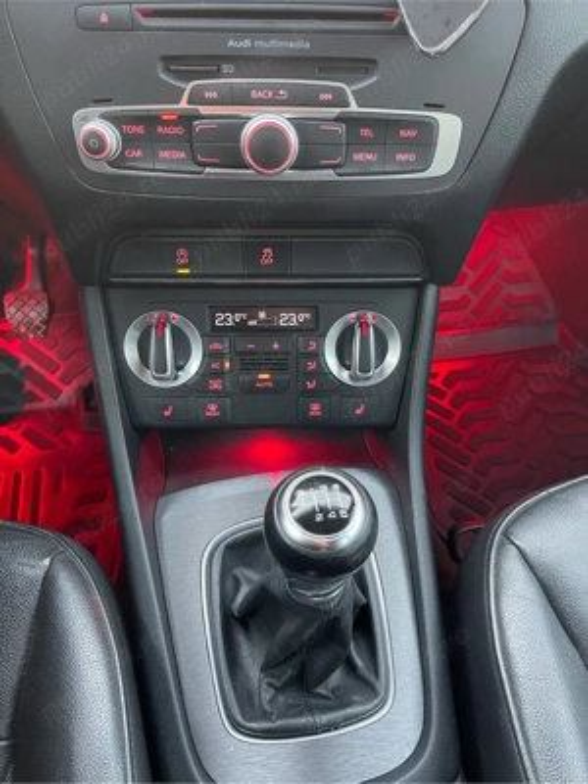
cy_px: 392
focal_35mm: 25
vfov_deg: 69.4
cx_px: 294
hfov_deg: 54.9
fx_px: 566
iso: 640
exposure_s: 1/40
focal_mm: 5.1
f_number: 1.6
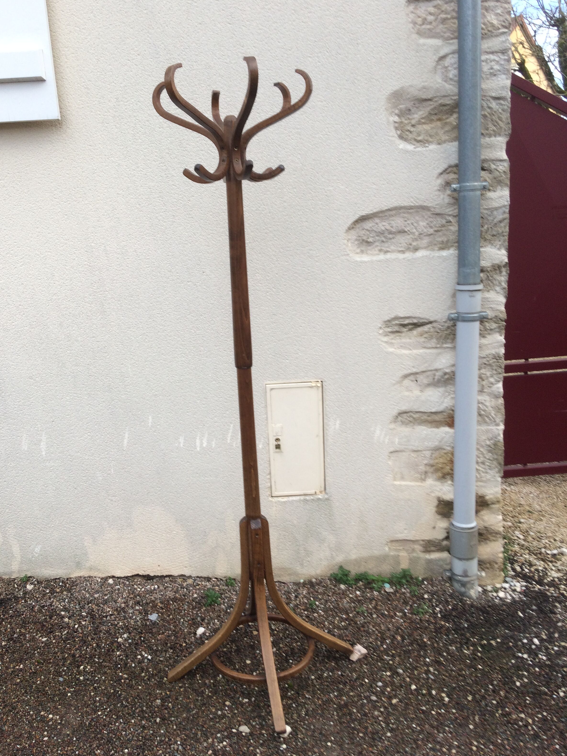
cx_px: 274
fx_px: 655
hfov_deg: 46.8
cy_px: 382
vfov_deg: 60.0
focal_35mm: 30
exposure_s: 1/100
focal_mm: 4.15
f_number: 2.2
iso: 40
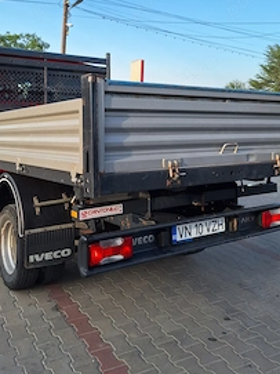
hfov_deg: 41.7
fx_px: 367
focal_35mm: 34
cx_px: 124
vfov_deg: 52.5
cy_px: 112
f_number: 1.8
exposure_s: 1/1000
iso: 40
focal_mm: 5.54
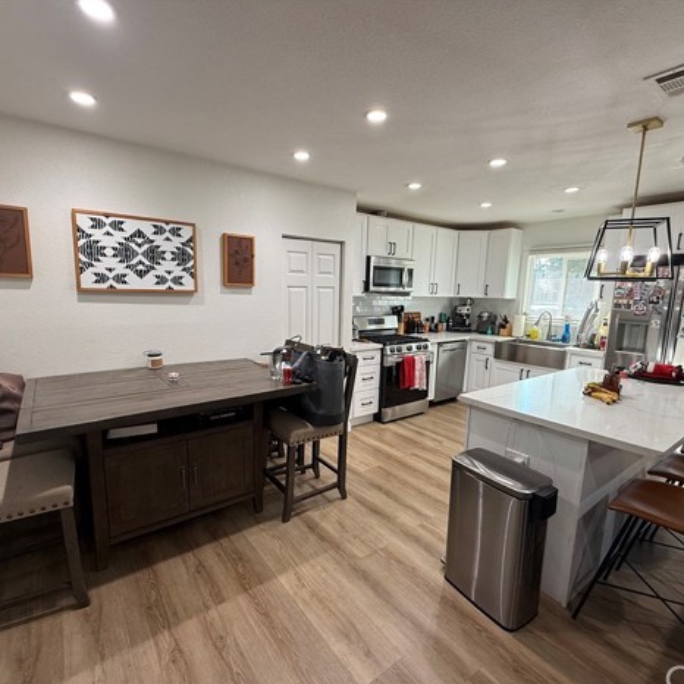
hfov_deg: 83.9
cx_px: 329
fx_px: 380
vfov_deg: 84.0
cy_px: 348
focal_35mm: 17
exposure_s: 1/120
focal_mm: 2.22
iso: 125
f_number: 2.2
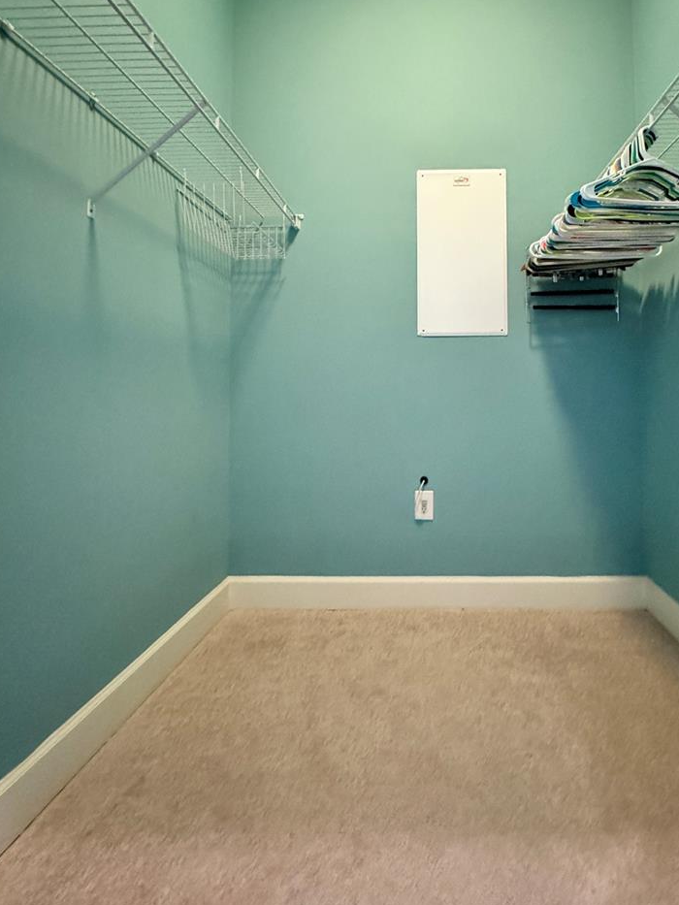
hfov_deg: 70.5
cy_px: 375
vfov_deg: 86.9
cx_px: 424
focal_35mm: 18
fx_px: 471
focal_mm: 2.22
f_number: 2.2
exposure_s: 1/60
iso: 1250
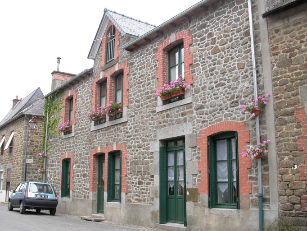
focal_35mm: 38
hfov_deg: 49.0
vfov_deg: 37.7
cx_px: 154
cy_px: 116
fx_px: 337
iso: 100
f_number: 4.7
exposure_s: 1/147
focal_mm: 7.85
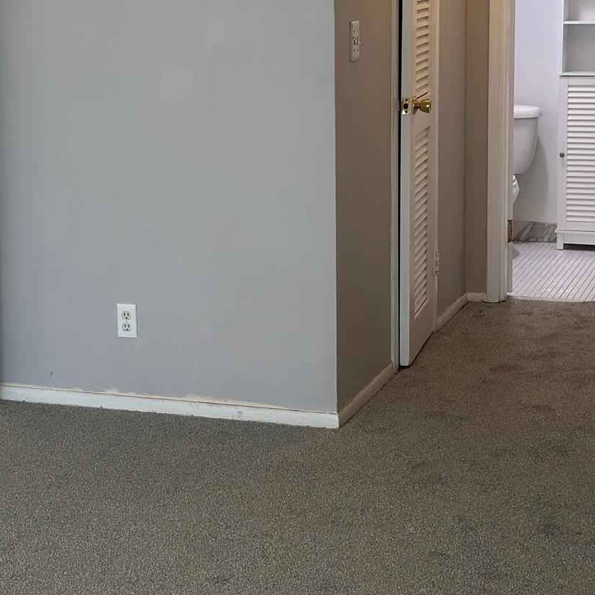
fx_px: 1614
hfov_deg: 20.8
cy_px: 176
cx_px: 183
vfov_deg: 20.8
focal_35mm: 83
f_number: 1.78
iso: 125
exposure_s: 1/120
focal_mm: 6.86
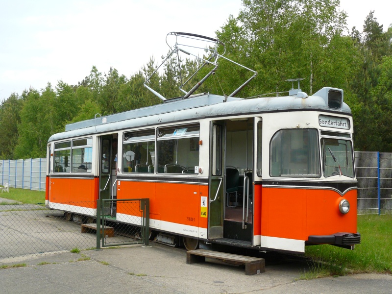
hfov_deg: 41.2
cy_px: 147
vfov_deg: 31.5
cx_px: 196
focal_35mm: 46
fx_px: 521
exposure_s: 1/200
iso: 100
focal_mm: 7.6
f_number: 4.5
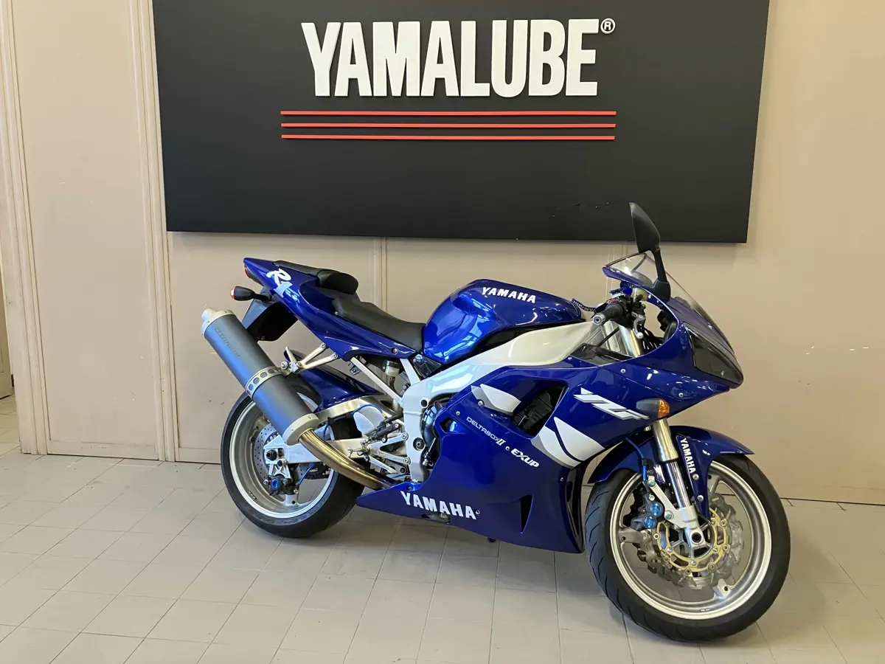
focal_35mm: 28
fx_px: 716
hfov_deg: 63.4
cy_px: 332
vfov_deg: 49.7
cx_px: 442
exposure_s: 1/60
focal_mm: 3.99
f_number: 1.8
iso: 160
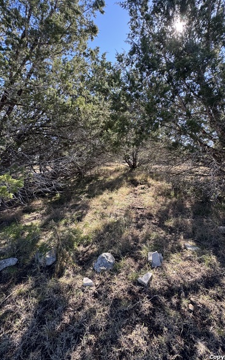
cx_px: 112
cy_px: 174
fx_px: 157
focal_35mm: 16
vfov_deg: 97.8
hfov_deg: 71.2
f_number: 2.2
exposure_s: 1/184
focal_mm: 2.22
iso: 40
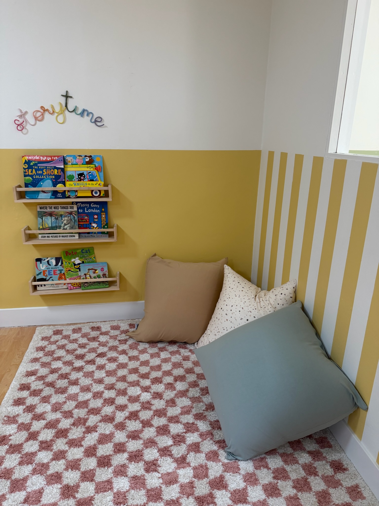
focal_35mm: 24
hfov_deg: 56.8
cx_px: 190
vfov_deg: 71.6
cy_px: 253
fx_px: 350
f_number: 1.78
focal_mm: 6.76
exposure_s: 1/120
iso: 200
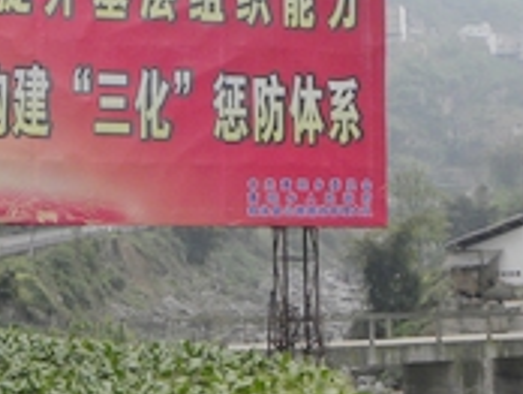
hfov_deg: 23.7
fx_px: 1241
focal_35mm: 82
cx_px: 162
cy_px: -9
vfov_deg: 17.6
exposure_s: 1/155
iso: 64
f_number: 4
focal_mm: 4.6
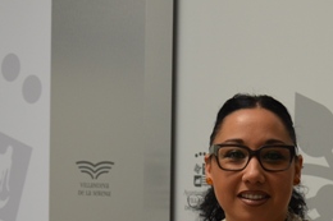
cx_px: 266
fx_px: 1056
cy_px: 266
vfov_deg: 11.7
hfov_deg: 17.8
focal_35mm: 114
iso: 400
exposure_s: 1/80
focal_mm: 31
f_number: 4.2
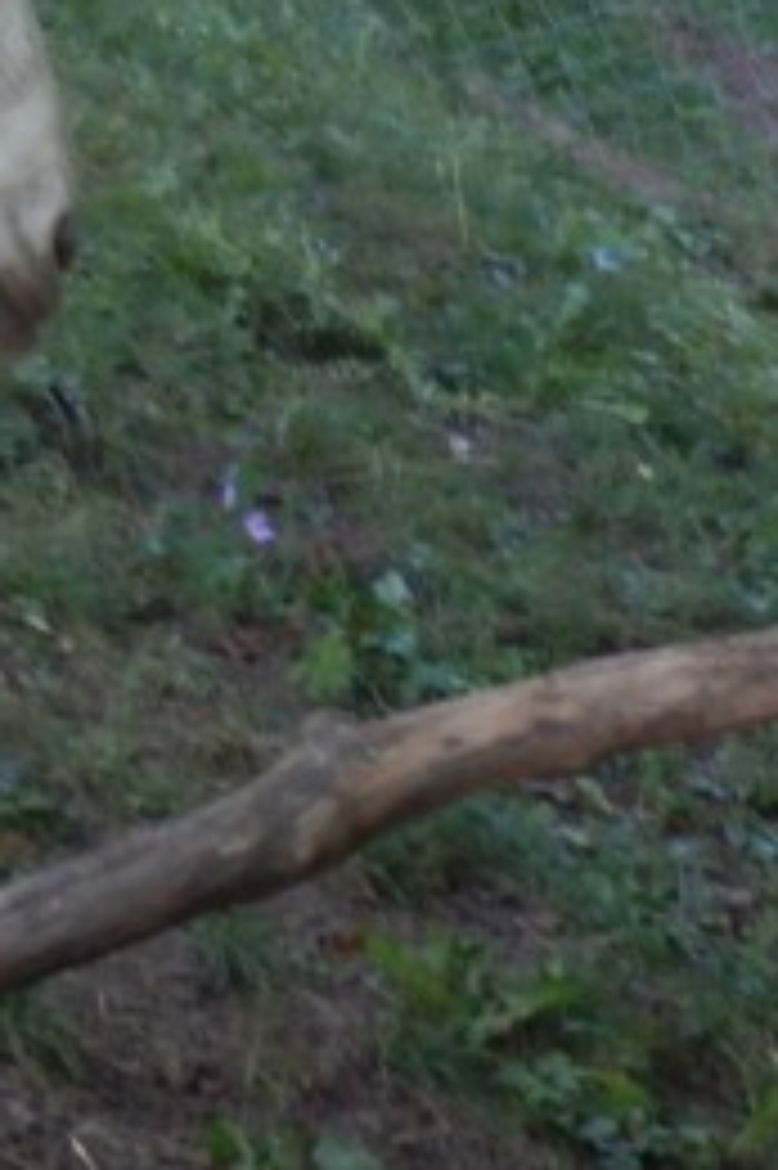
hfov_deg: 4.4
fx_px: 9964
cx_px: -1012
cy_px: 472
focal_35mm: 307
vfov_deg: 6.7
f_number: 5.3
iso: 160
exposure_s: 1/60
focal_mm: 17.1
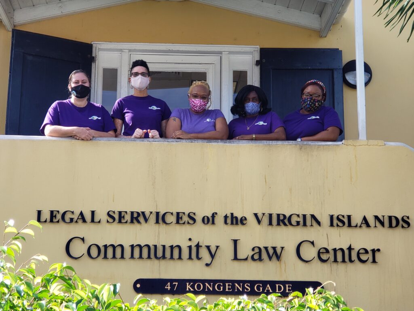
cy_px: 156
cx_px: 207
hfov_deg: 36.8
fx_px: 622
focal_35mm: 52
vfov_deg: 28.0
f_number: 2.4
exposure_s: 1/217
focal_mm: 6
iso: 32
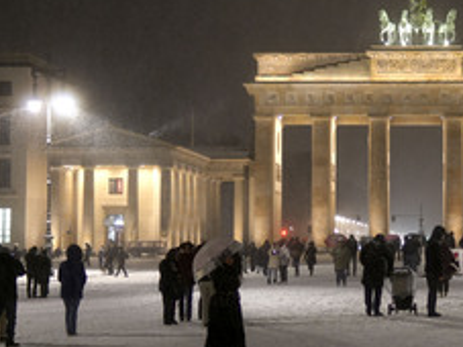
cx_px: 409
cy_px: 178
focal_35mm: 86
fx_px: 1150
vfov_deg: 17.2
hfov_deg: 22.3
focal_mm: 30
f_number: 1.4
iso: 640
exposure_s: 1/80
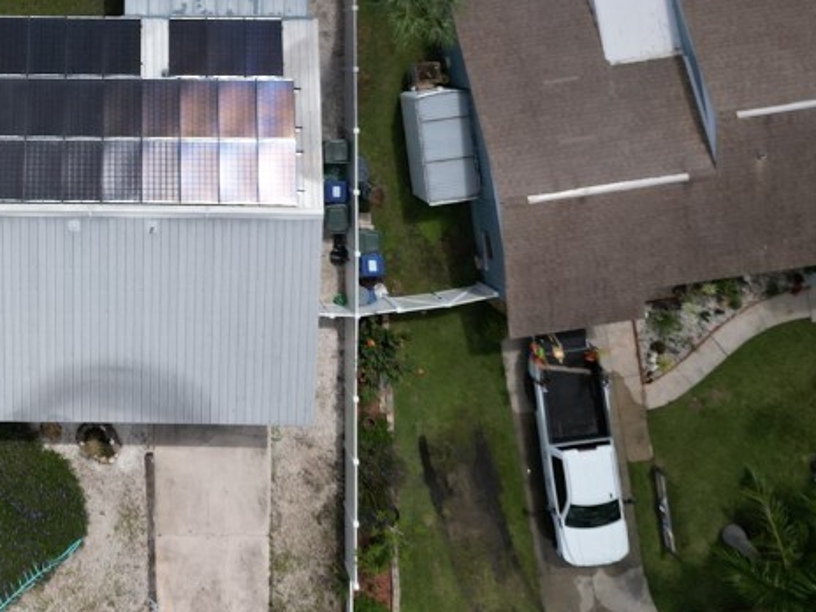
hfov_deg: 34.6
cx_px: 120
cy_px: 55
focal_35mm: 53
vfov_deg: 26.5
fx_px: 1249
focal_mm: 6.72
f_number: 1.7
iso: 120
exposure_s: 1/160
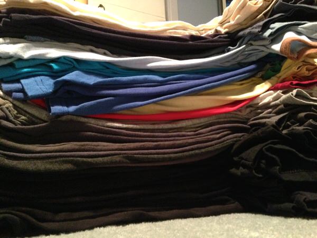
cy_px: 119
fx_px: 302
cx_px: 158
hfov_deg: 55.4
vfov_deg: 42.9
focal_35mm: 33
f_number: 2.4
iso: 800
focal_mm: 4.12
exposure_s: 1/15
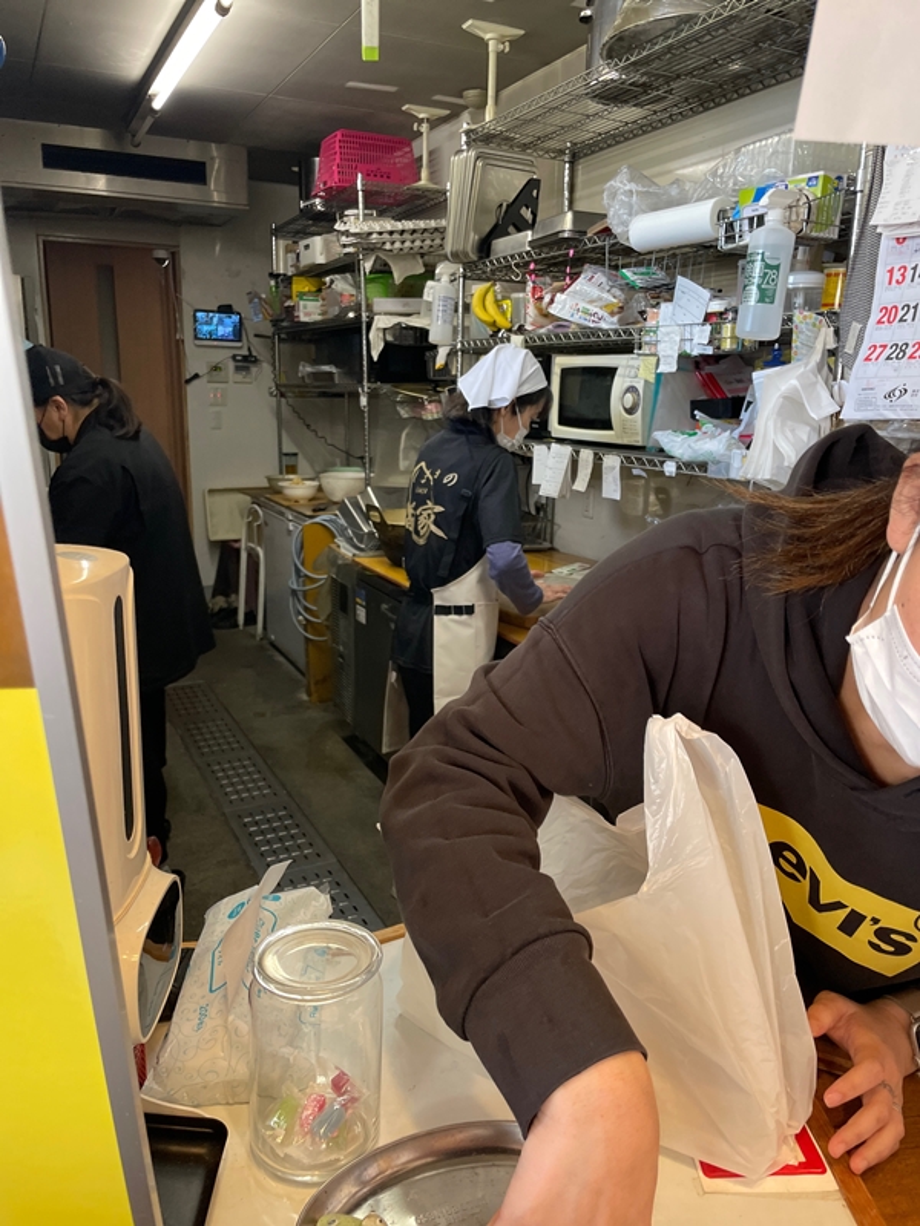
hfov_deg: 53.1
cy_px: 613
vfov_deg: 67.3
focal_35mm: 26
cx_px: 460
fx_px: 921
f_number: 1.6
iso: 125
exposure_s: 1/74
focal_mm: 4.2
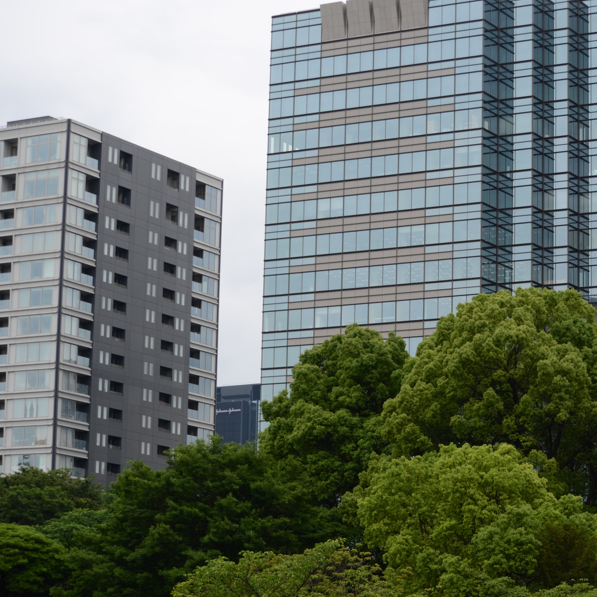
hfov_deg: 16.2
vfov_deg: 16.3
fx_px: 2081
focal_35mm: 107
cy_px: 298
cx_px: 453
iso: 100
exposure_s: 1/250
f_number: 5.6
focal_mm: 55
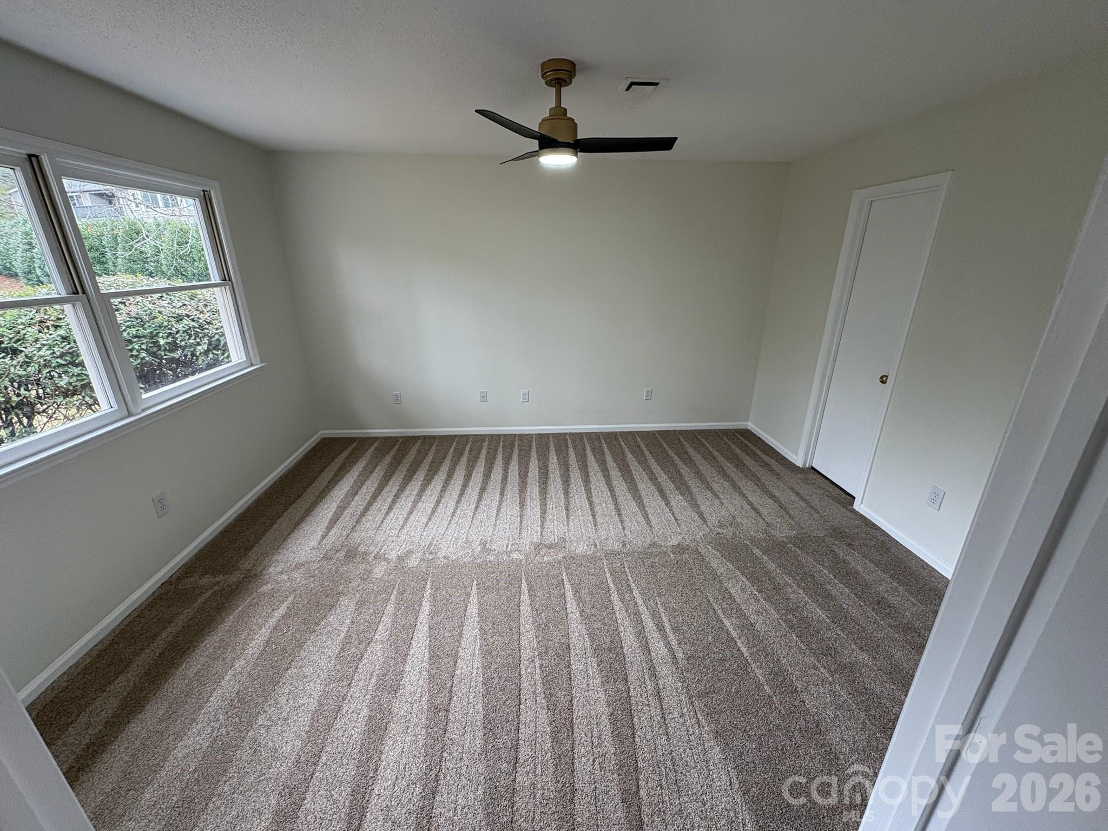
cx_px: 554
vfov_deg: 85.7
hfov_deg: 102.1
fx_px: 448
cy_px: 416
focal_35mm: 14
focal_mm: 2.22
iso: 125
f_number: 2.2
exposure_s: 1/99
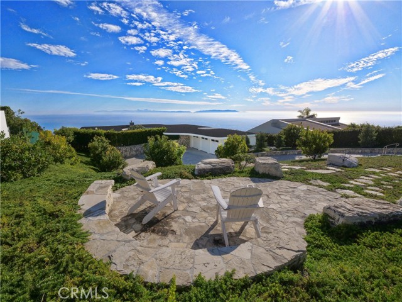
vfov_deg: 78.1
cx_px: 201
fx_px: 186
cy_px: 151
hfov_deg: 94.5
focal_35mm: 16
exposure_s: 1/400
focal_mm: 8
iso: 320
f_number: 14
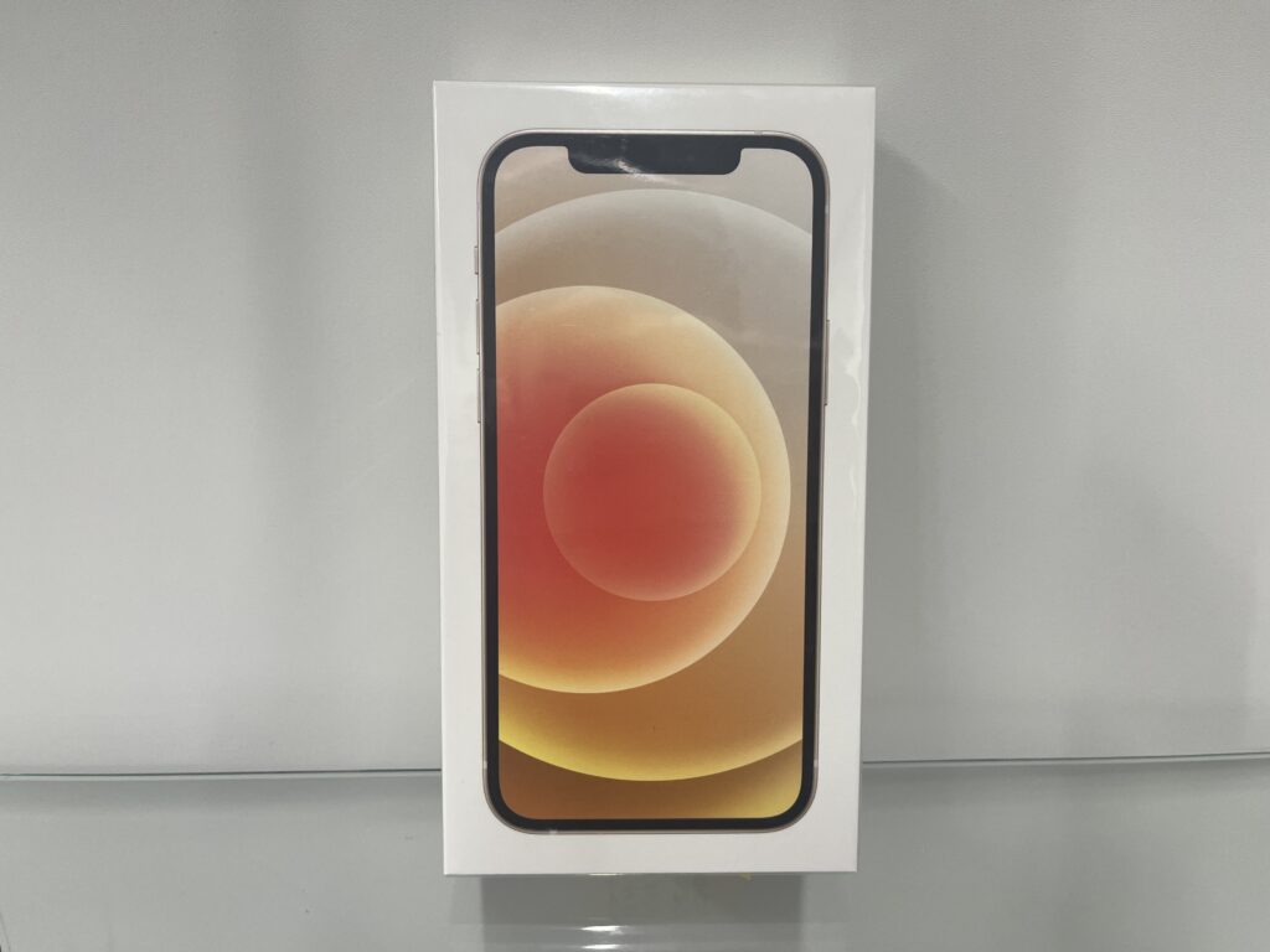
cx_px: 635
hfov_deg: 67.3
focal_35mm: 26
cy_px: 476
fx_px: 954
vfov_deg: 53.1
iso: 100
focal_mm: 5.1
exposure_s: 1/100
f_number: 1.6
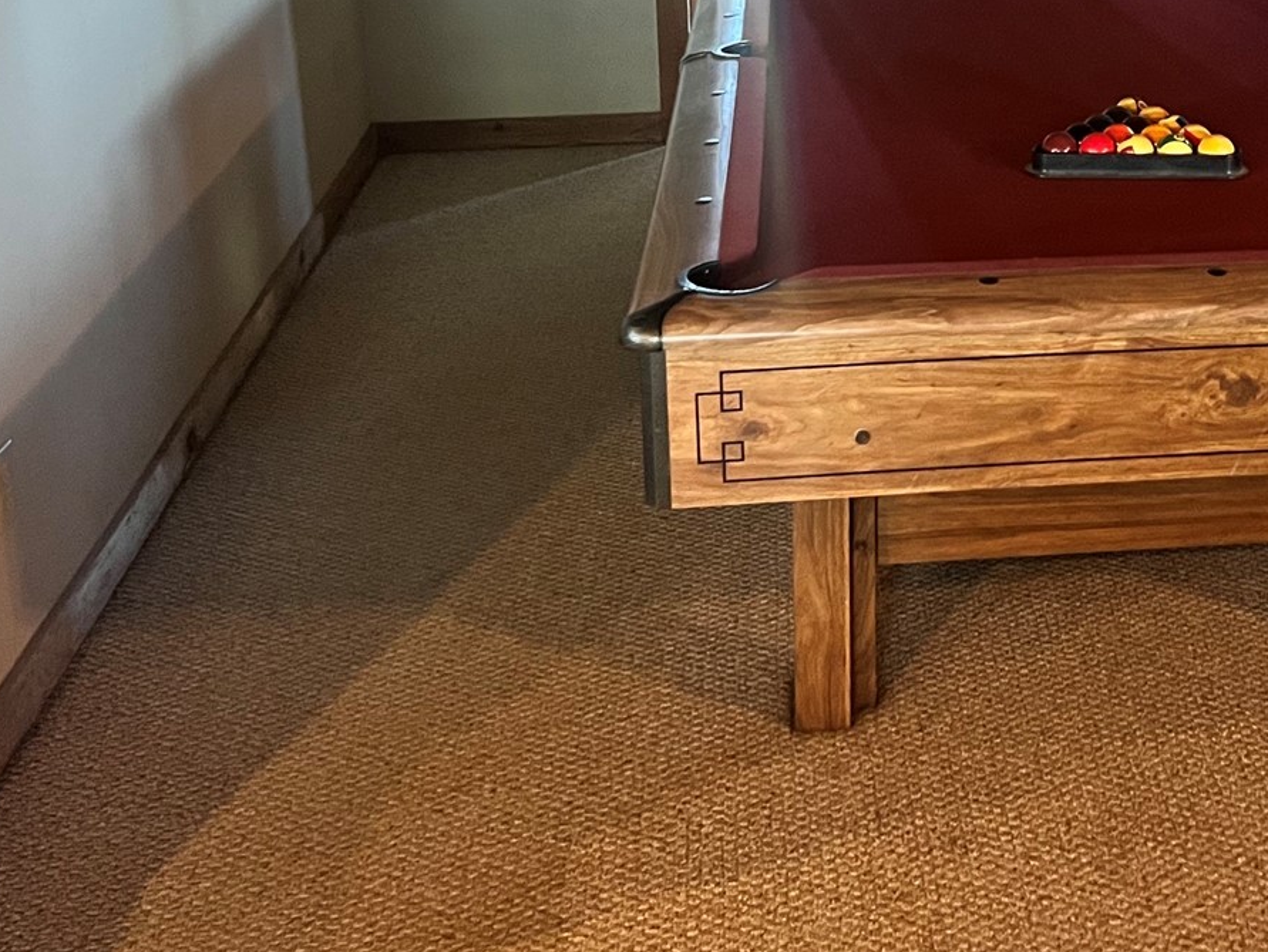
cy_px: 14
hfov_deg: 33.0
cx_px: 1074
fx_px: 2052
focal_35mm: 56
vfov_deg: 25.0
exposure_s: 1/30
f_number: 1.5
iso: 500
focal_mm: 5.7
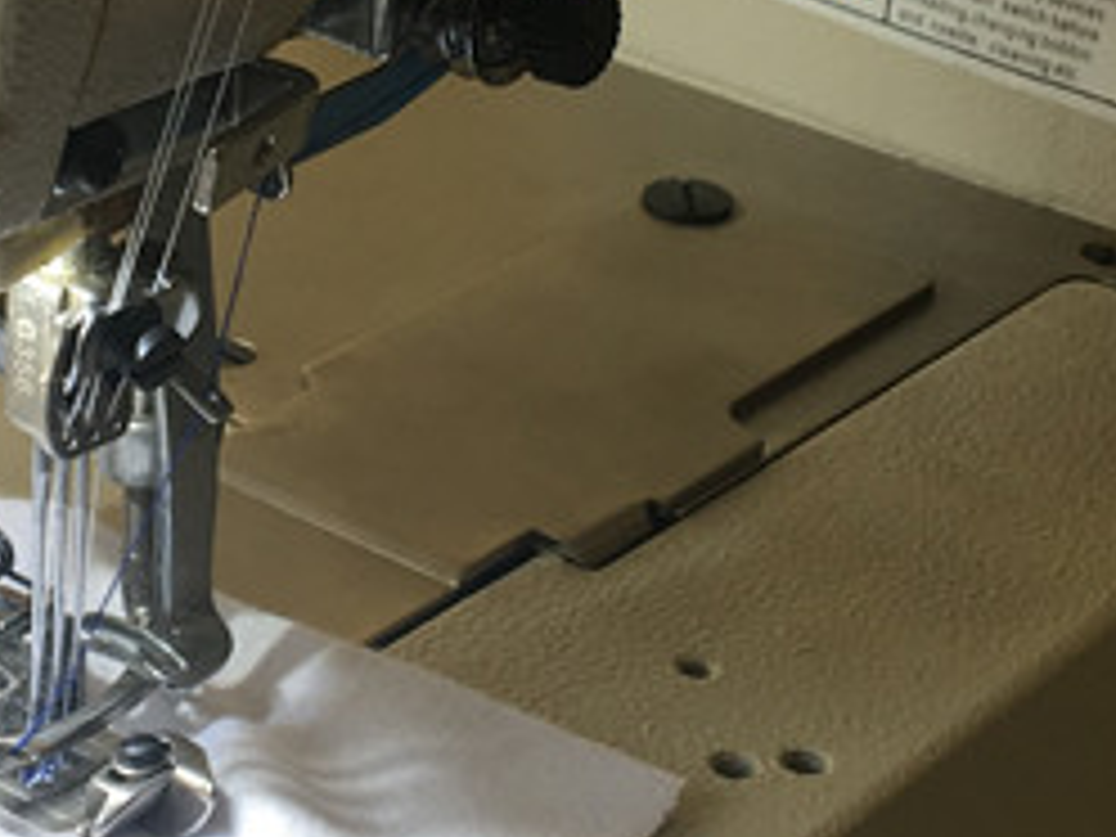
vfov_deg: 12.6
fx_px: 3772
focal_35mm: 117
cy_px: 72
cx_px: 346
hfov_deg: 16.8
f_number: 2.2
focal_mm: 4.15
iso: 32
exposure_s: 1/50
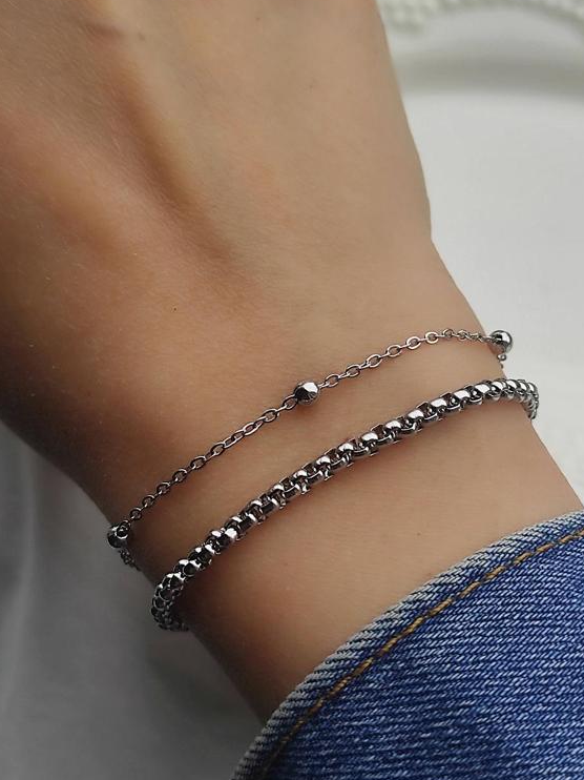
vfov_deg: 65.3
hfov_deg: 51.3
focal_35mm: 27
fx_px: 608
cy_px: 372
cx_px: 309
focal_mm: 5.43
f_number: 1.89
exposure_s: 1/401
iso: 100
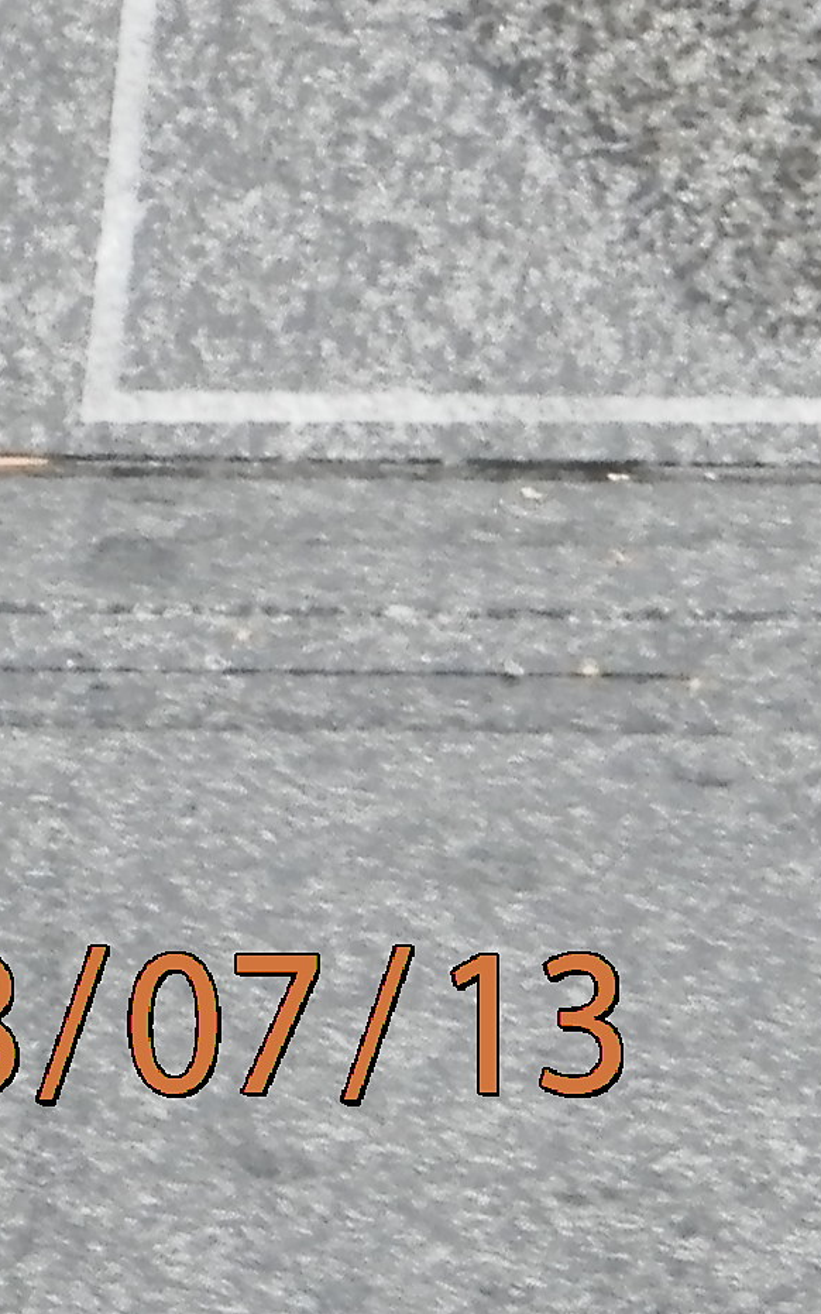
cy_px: -893
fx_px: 15392
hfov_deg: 3.0
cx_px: -2229
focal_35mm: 430
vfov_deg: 4.8
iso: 200
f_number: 4.2
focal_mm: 14.6
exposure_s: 1/15
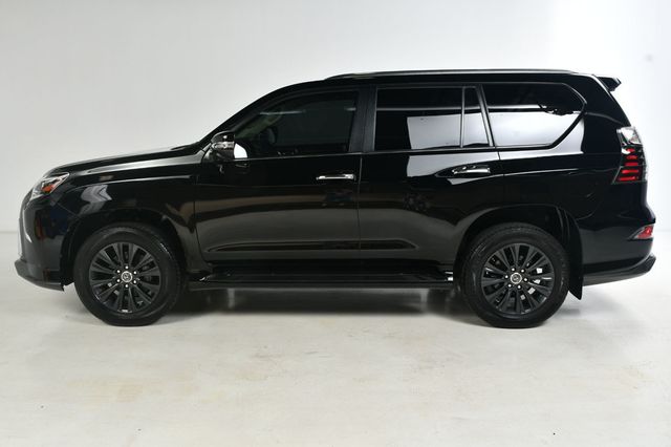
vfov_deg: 39.9
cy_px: 224
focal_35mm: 33
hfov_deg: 57.2
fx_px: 615
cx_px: 336
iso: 100
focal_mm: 22
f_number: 10
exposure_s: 1/160
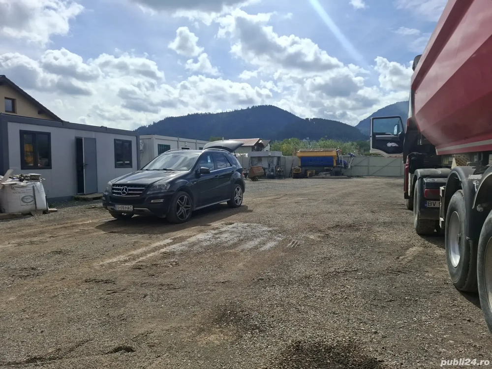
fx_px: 327
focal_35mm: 23
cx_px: 246
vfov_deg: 58.9
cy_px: 184
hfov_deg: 73.9
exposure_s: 1/3774
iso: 50
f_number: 1.8
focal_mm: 5.54
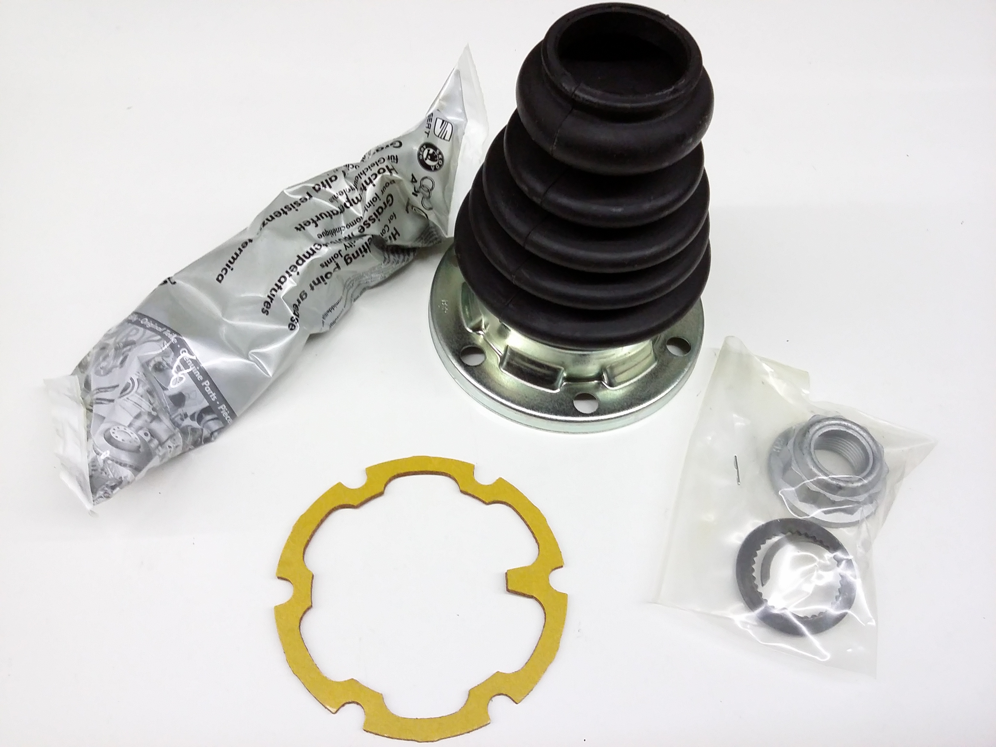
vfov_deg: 44.2
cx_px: 498
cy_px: 374
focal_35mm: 32
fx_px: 921
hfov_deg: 56.8
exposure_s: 1/20
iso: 160
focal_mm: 3.4
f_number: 2.4
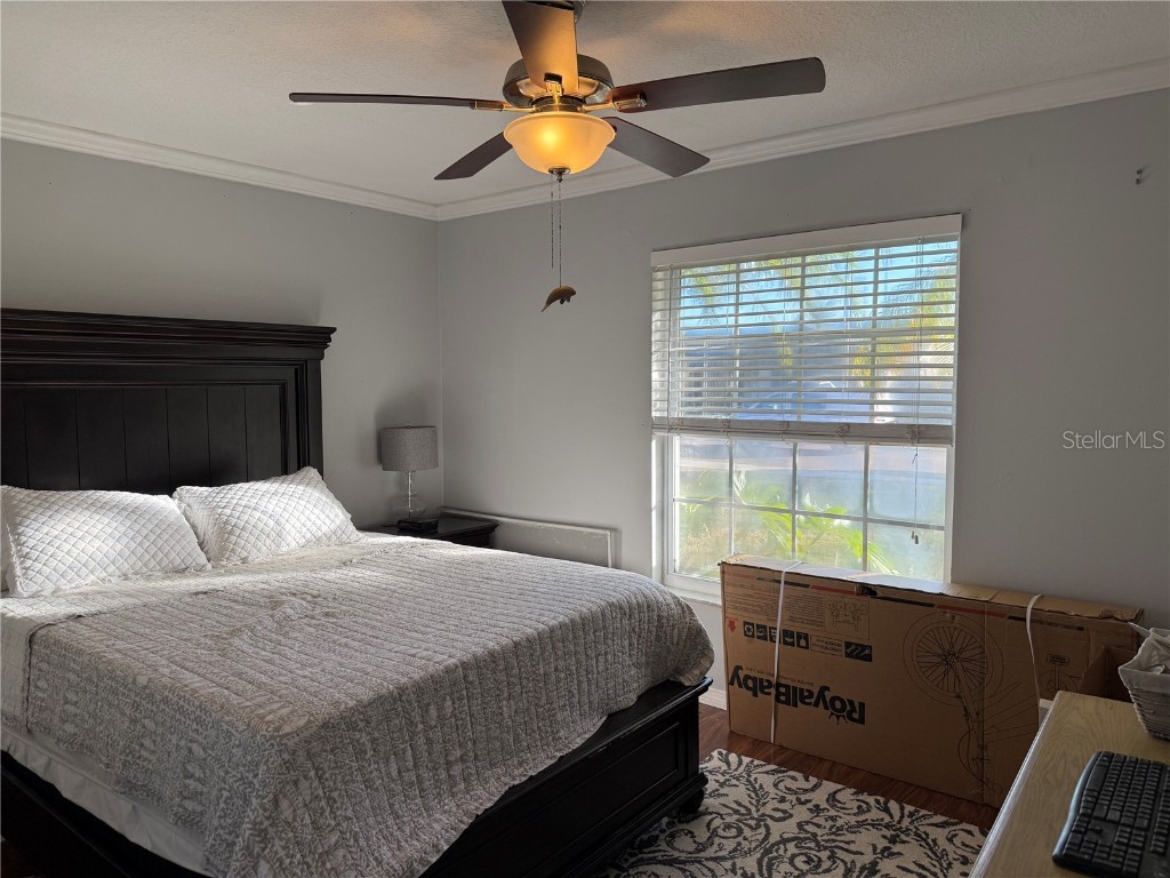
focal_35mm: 24
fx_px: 811
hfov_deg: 71.6
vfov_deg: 56.8
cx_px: 585
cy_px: 439
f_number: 1.78
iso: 100
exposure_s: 1/393
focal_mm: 6.76
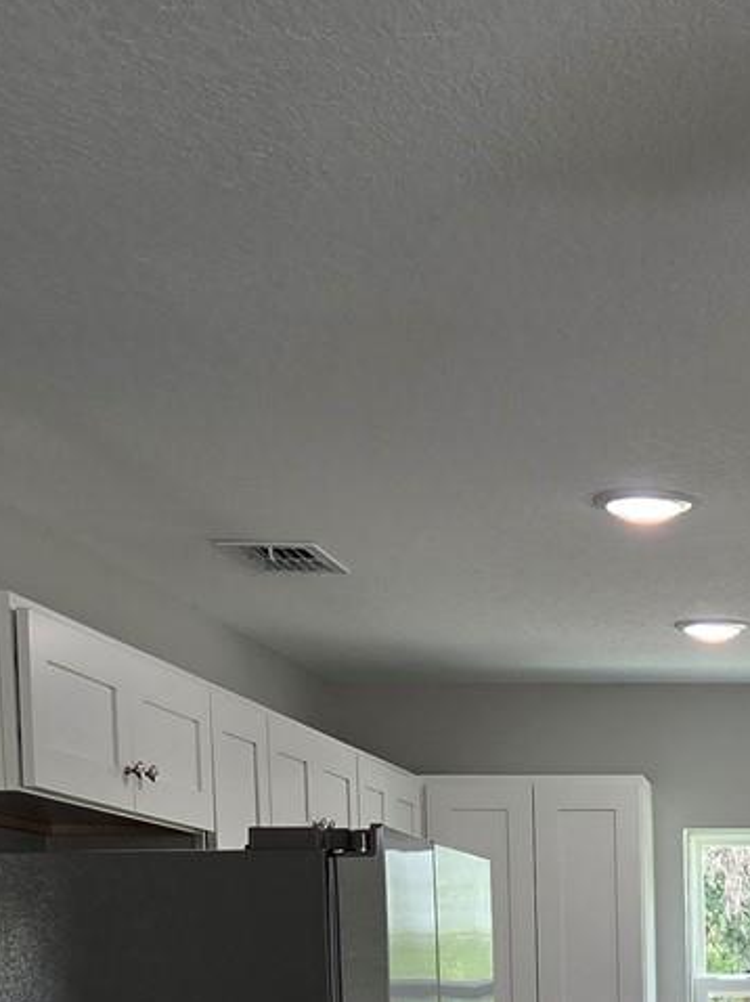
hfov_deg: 17.9
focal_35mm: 77
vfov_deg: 23.5
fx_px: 2226
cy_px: 1147
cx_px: 959
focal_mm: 5.4
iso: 50
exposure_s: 1/120
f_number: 1.8
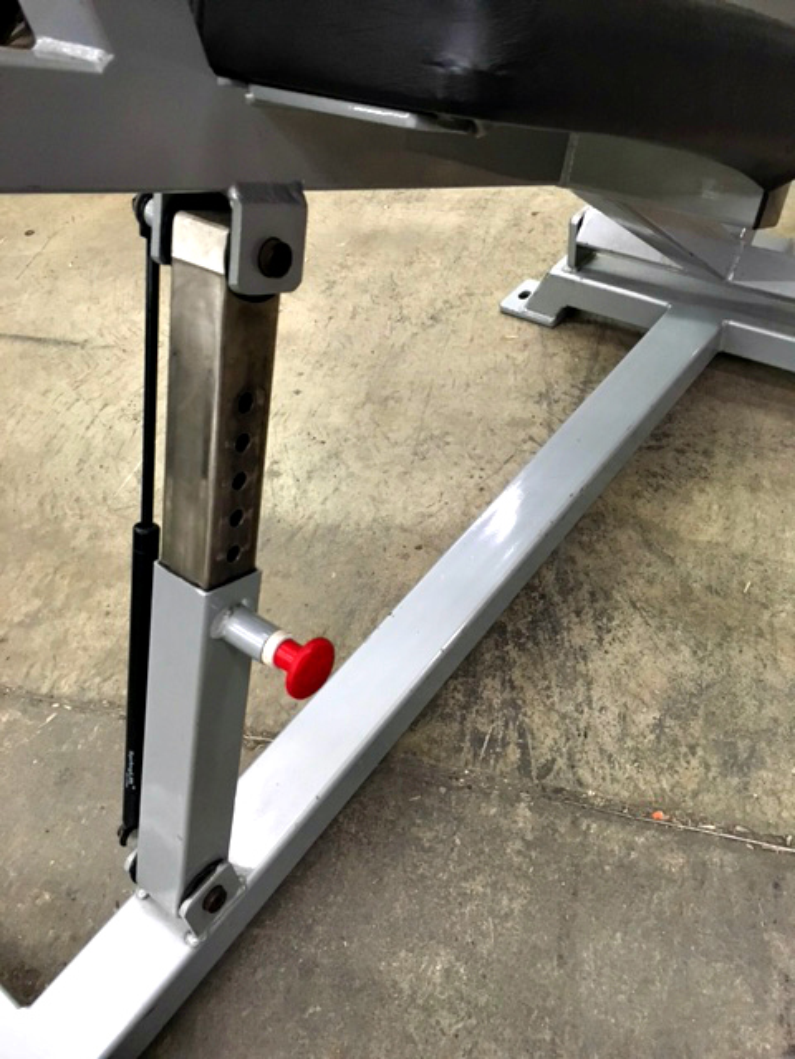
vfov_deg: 61.7
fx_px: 888
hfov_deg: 48.2
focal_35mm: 29
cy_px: 530
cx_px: 398
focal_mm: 4.15
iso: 250
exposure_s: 1/30
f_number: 2.2
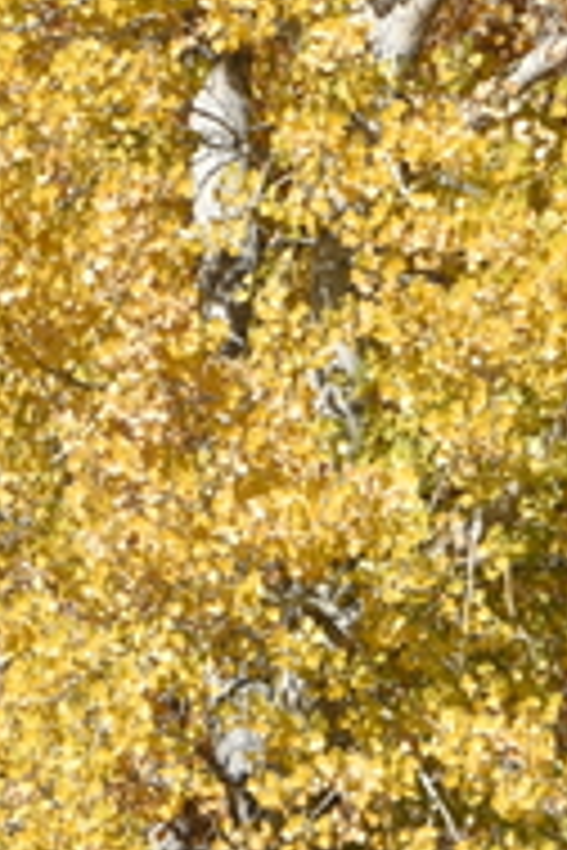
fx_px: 27167
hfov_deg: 1.2
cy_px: 99
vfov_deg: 1.8
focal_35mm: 1150
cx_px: 99
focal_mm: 170
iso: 100
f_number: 6.3
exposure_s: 1/400
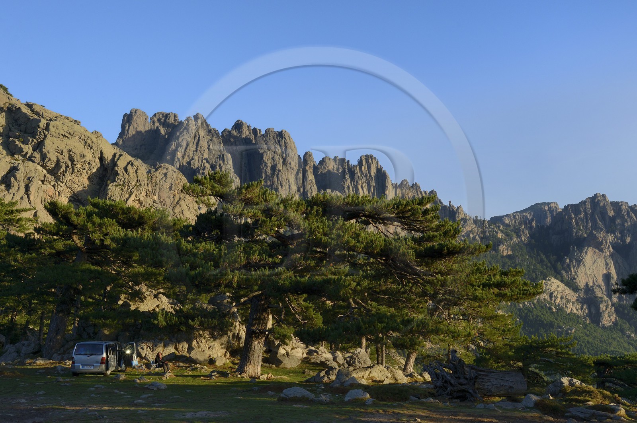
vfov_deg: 33.3
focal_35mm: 40
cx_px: 318
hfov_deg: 48.5
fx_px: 707
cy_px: 212
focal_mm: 40
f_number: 14
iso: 400
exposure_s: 1/160
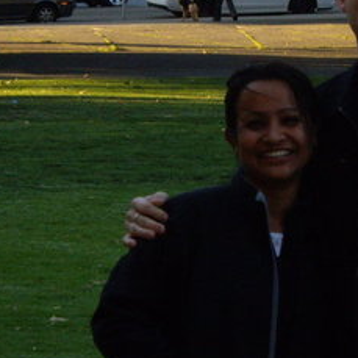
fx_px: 3288
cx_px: 244
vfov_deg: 6.2
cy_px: 55
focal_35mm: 281
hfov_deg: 6.2
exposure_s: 1/125
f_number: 5.2
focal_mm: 18.6
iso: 200
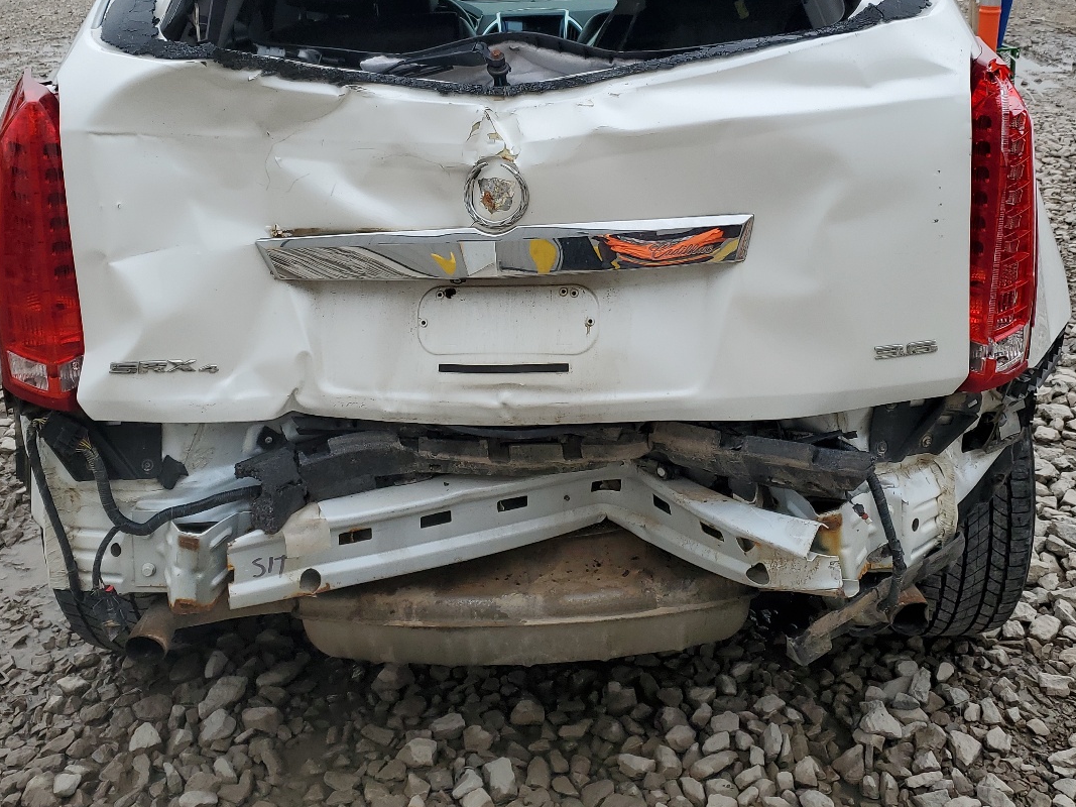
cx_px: 506
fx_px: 1212
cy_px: 224
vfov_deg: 36.1
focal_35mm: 39
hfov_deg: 47.8
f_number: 1.5
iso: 50
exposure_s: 1/1000
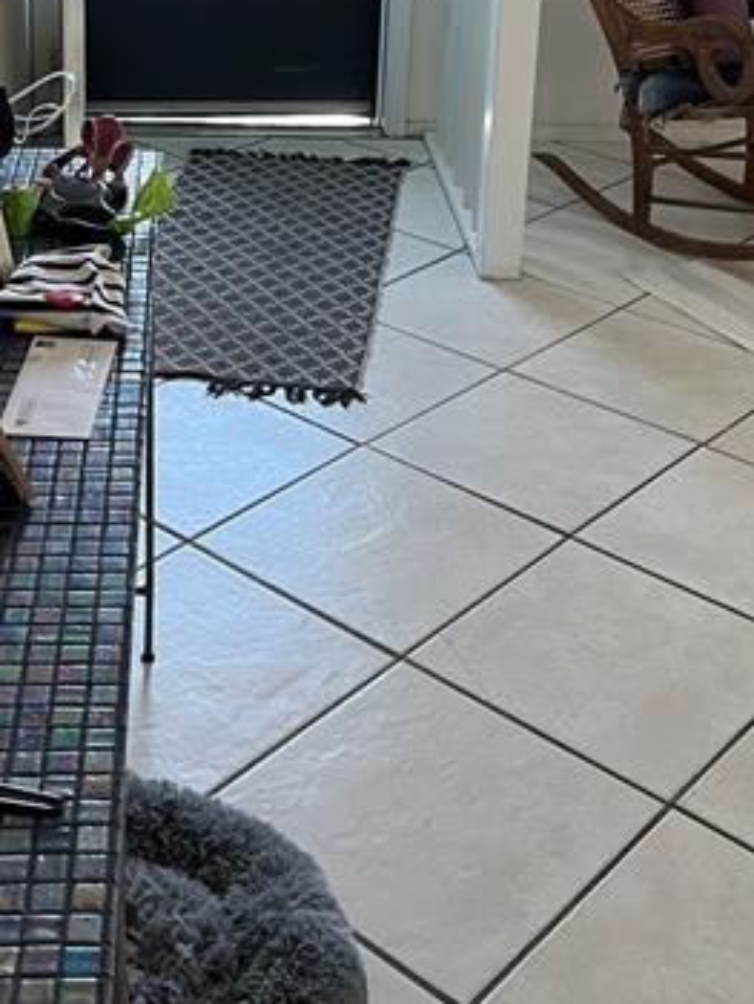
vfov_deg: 31.9
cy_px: 72
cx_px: 321
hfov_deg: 25.7
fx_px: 1653
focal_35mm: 57
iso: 80
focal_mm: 5.1
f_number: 1.6
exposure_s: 1/60
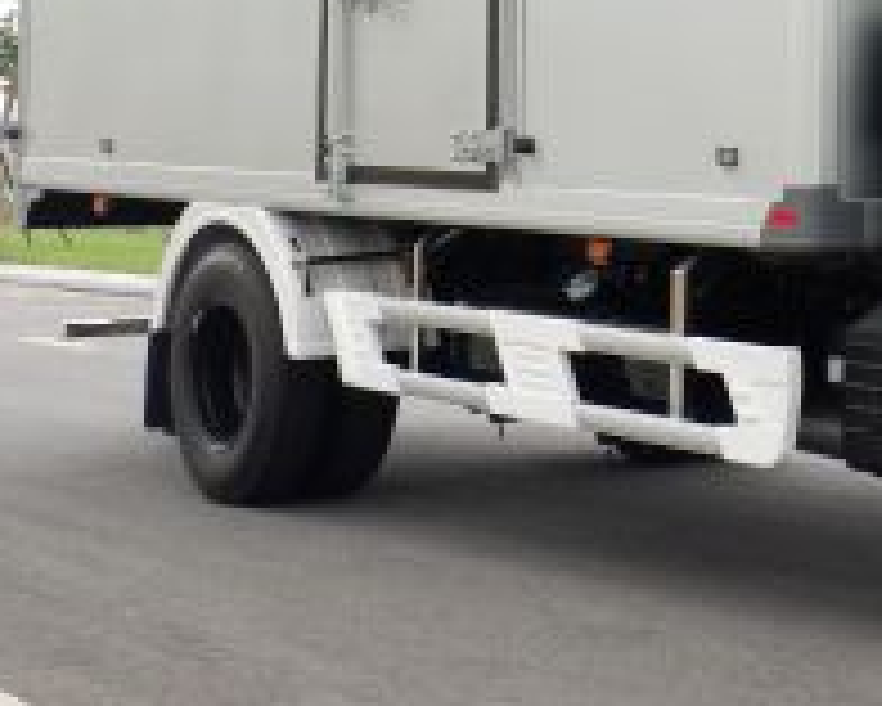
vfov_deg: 17.4
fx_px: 2246
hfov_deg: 21.0
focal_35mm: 86
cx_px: 1008
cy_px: -13
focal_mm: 20.1
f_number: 10
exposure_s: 1/20
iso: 200
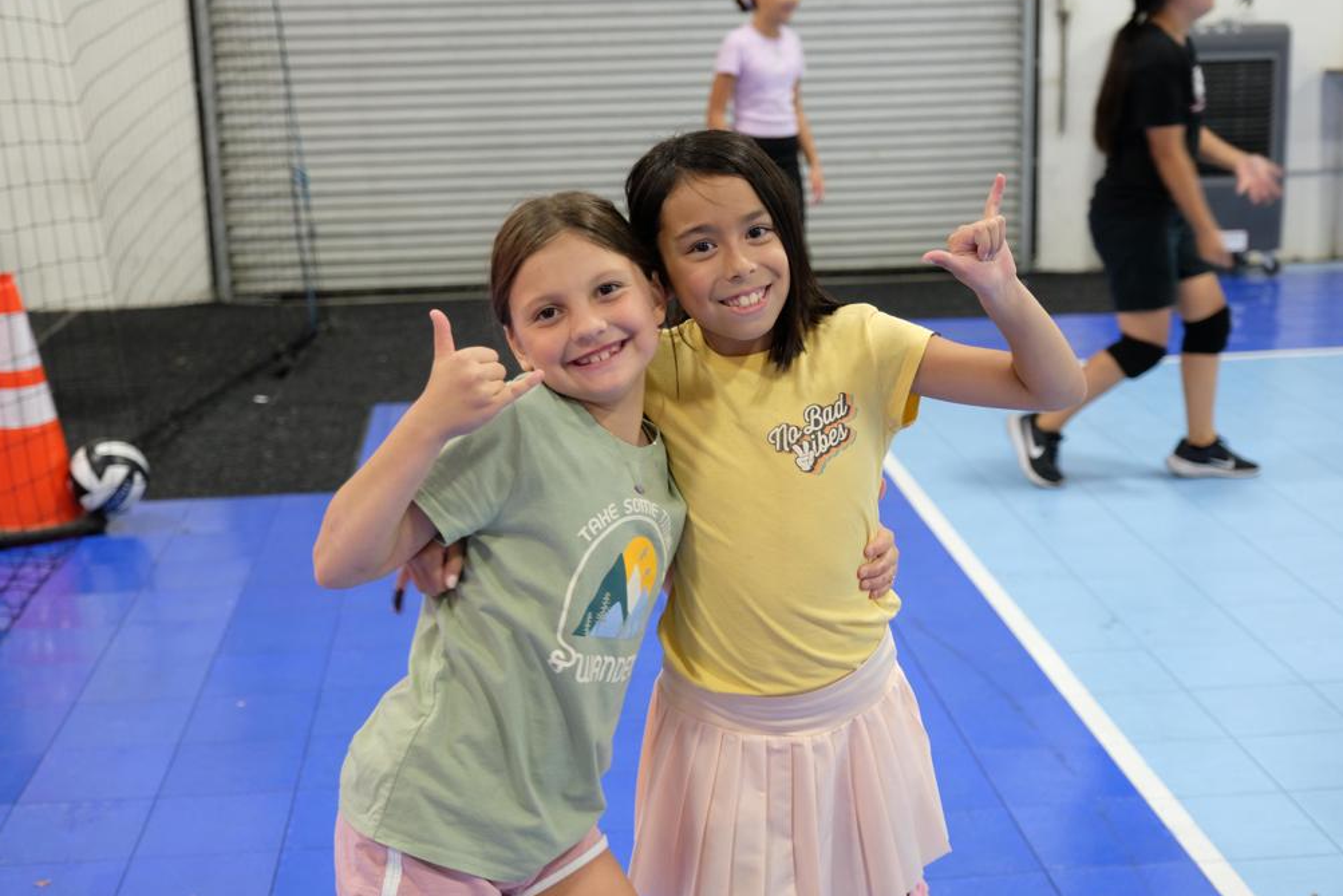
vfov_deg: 27.5
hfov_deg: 40.3
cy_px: 443
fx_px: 1828
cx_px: 675
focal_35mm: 49
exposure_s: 1/60
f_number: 2.8
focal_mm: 32.1
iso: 1600
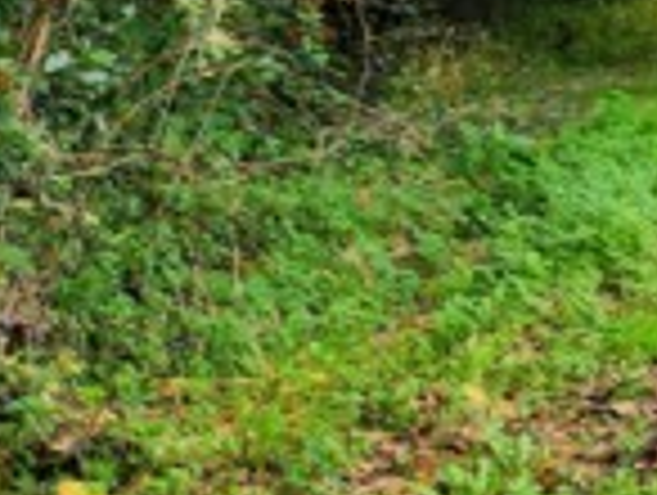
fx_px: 2395
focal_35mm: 126
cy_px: 72
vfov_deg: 11.7
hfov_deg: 12.1
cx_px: 1642
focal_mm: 6.4
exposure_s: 1/180
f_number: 1.8
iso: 25
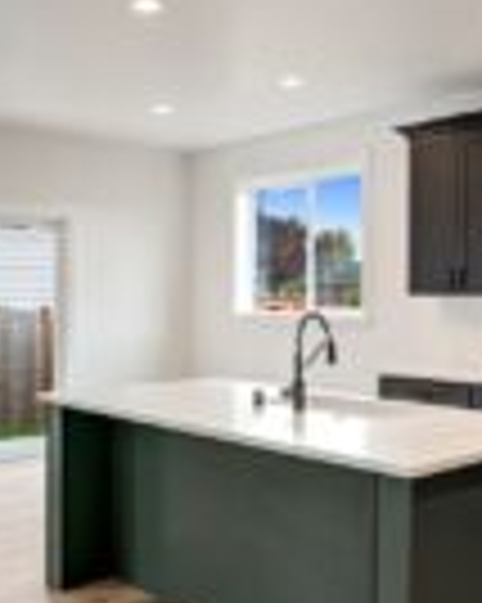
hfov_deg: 32.4
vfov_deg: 40.0
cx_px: 252
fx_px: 828
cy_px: 286
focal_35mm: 46
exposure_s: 1/250
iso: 400
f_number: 9
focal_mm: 16.5
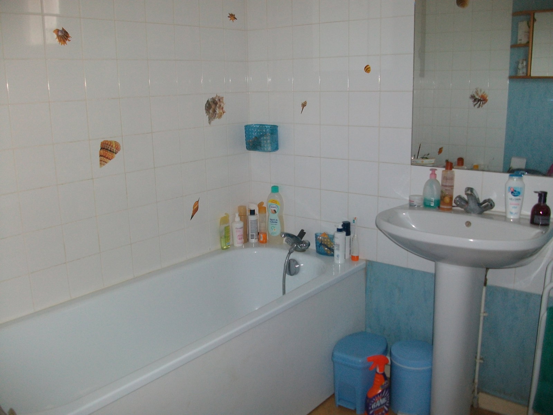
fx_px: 511
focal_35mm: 32
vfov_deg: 44.2
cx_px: 276
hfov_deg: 56.8
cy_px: 208
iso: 125
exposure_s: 1/40
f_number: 2.9
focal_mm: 5.7
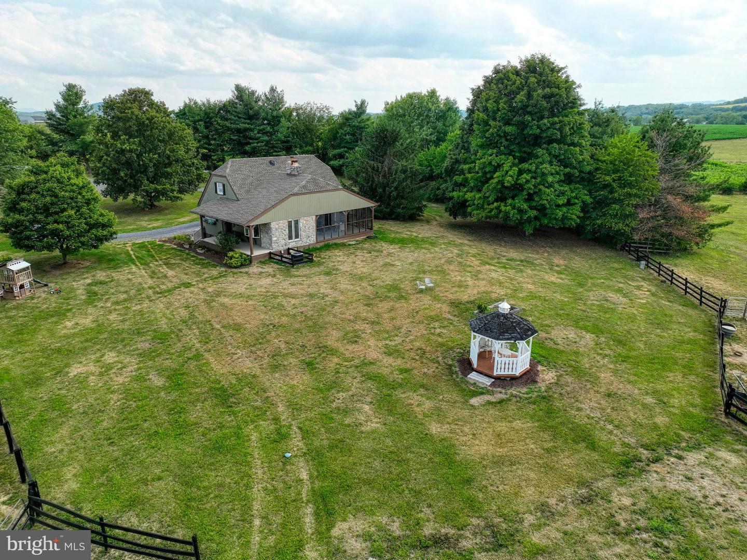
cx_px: 374
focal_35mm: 24
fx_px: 518
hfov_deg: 71.6
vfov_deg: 56.8
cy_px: 280
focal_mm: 12.3
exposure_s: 1/800
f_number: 2.8
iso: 420
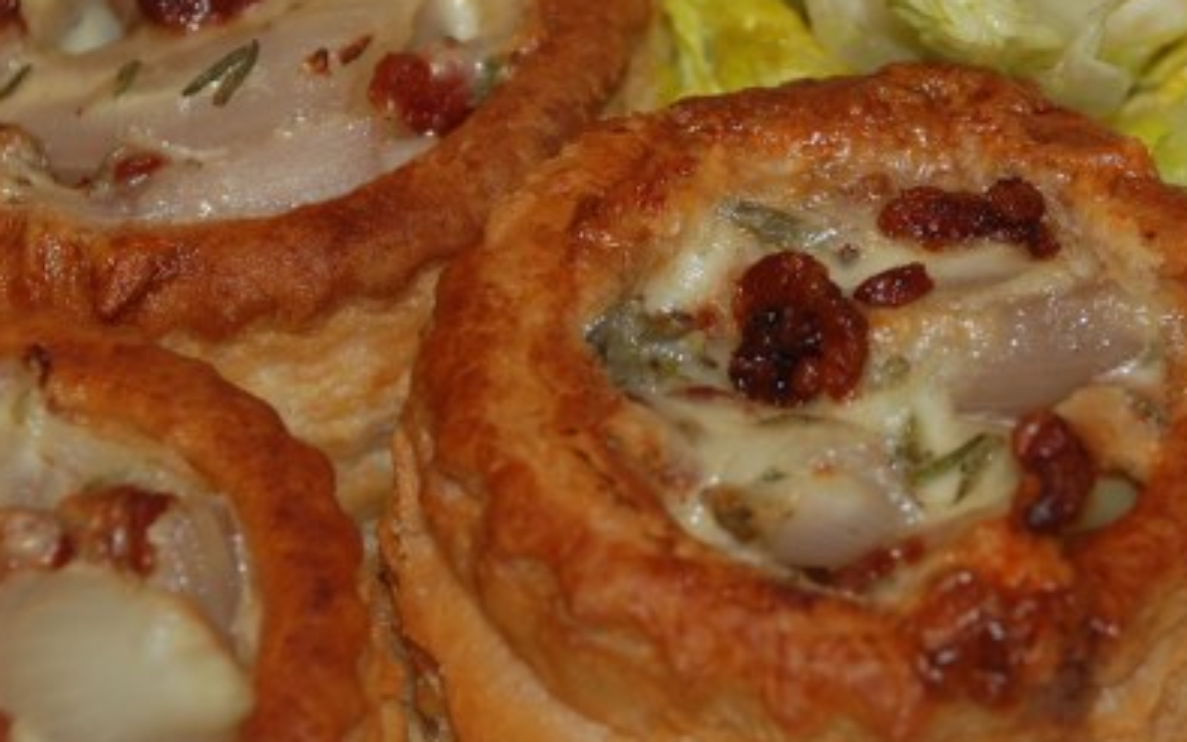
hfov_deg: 9.7
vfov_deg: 6.1
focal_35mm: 217
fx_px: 7021
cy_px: 315
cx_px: 751
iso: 160
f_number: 5.6
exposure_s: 1/60
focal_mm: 70
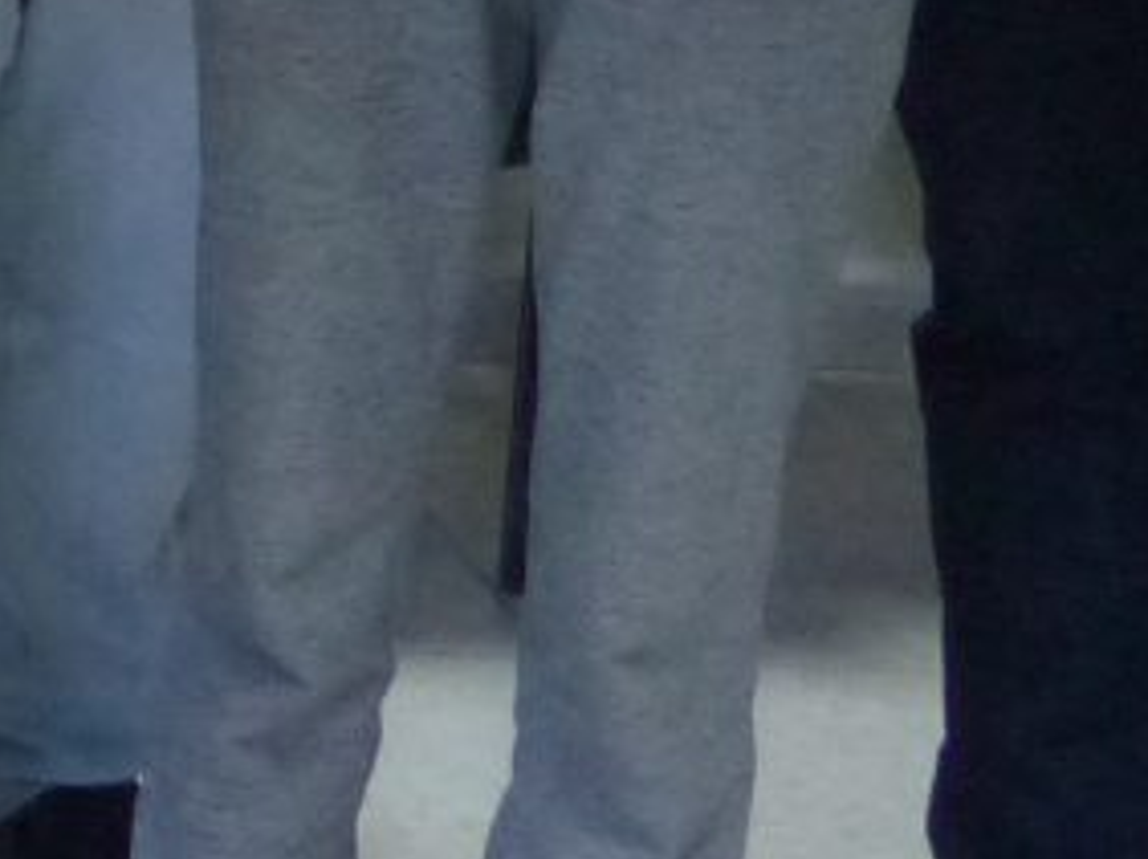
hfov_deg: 12.0
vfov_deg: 10.0
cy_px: -574
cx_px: -1311
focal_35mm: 142
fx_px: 4705
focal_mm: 4.5
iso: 400
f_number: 2.8
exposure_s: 1/60
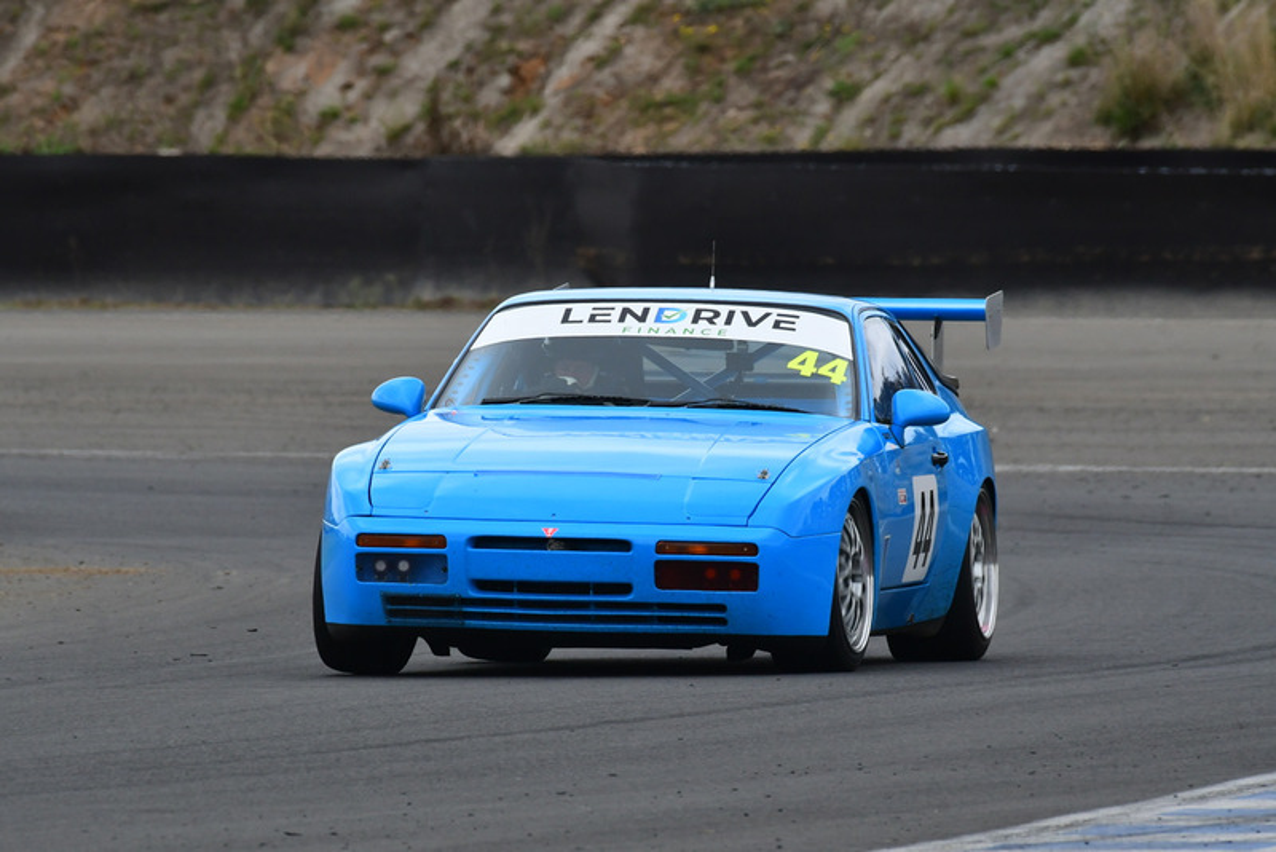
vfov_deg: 1.8
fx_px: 26591
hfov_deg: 2.7
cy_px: 426
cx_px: 638
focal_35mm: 750
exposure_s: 1/640
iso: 1000
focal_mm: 500
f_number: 11
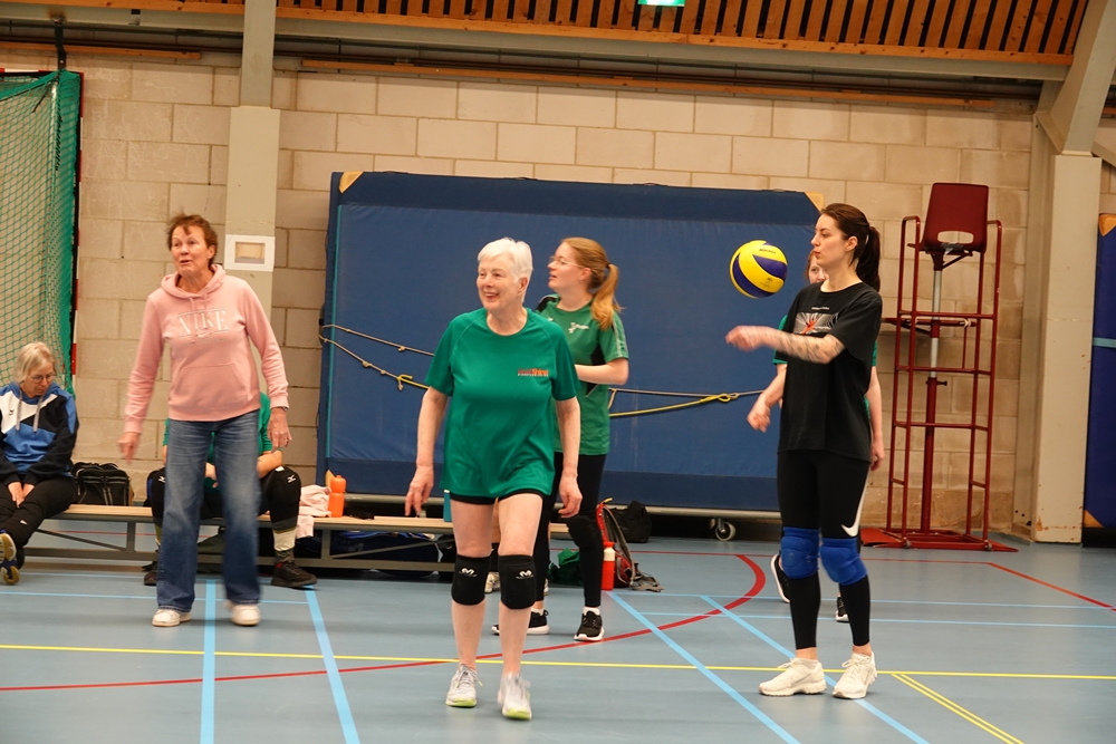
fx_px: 2573
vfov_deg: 16.5
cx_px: 558
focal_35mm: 83
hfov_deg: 24.5
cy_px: 372
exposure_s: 1/40
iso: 800
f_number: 3.5
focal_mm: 30.5
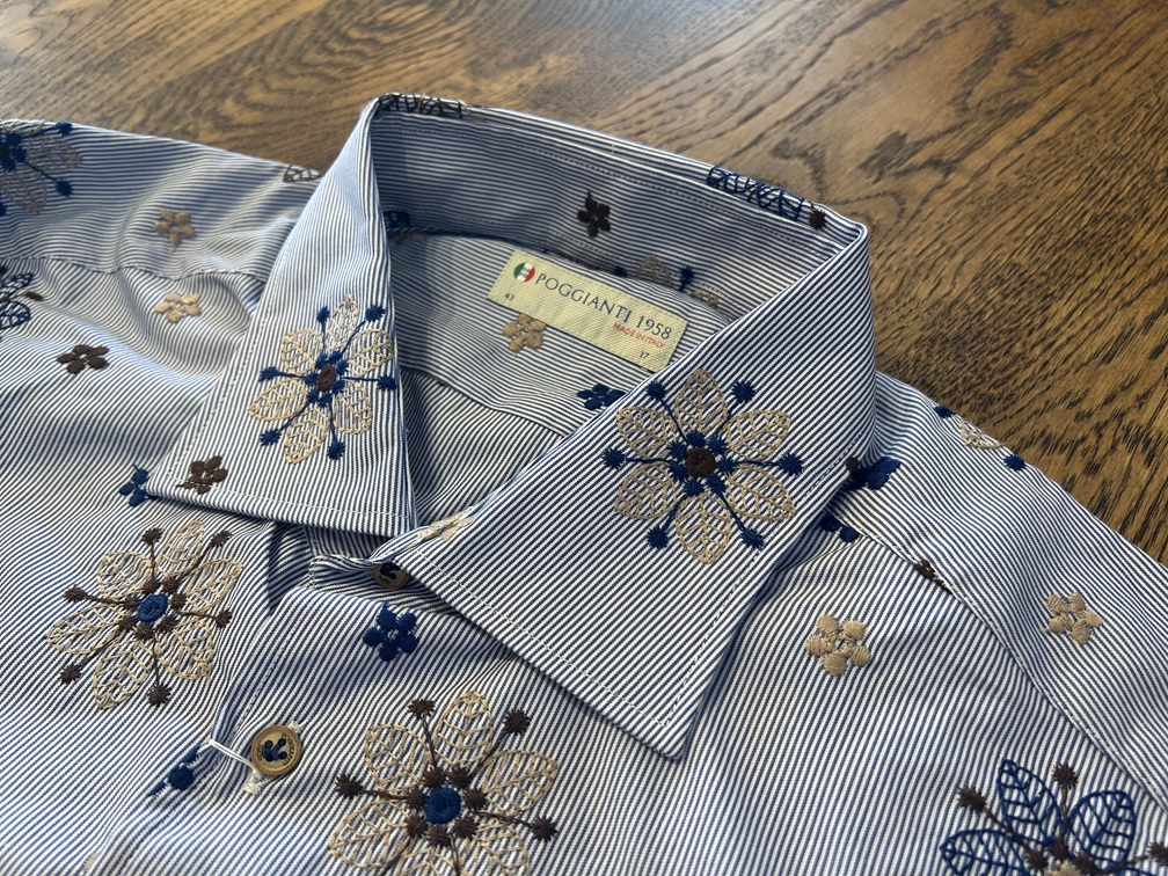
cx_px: 584
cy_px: 438
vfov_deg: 53.1
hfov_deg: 67.3
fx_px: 877
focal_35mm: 26
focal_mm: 5.7
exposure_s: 1/110
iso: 100
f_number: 1.5
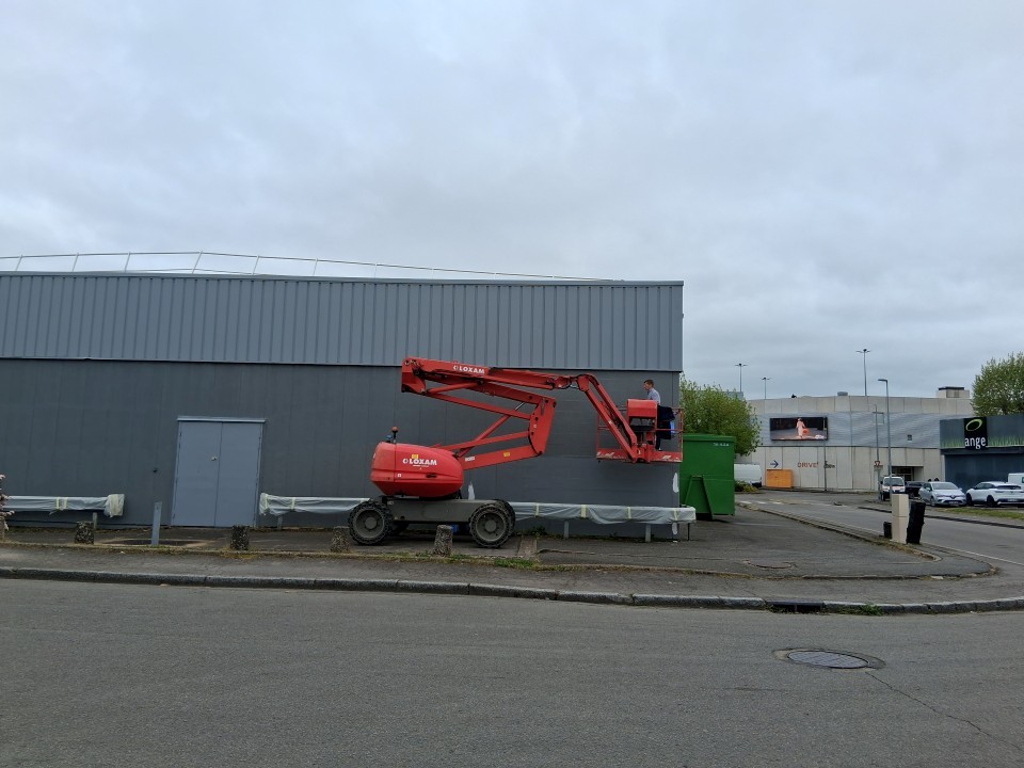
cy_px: 384
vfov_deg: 53.1
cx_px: 512
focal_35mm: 26
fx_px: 769
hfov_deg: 67.3
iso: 25
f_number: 1.8
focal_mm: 3.98
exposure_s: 1/413
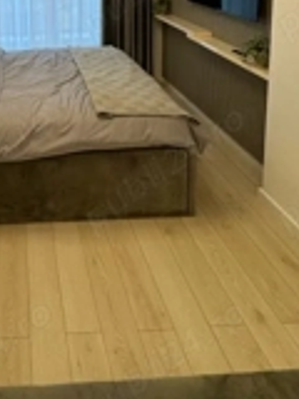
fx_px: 403
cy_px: 5
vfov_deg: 45.0
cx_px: 20
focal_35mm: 35
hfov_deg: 37.5
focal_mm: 2.22
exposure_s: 1/100
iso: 80
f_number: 2.2
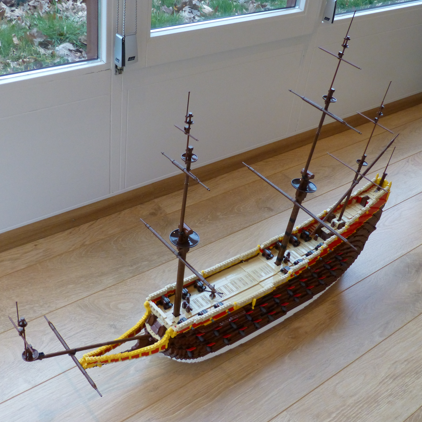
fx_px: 565
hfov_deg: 40.9
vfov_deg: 40.9
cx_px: 208
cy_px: 211
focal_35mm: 41
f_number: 3.7
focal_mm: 6.1
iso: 400
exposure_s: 1/60
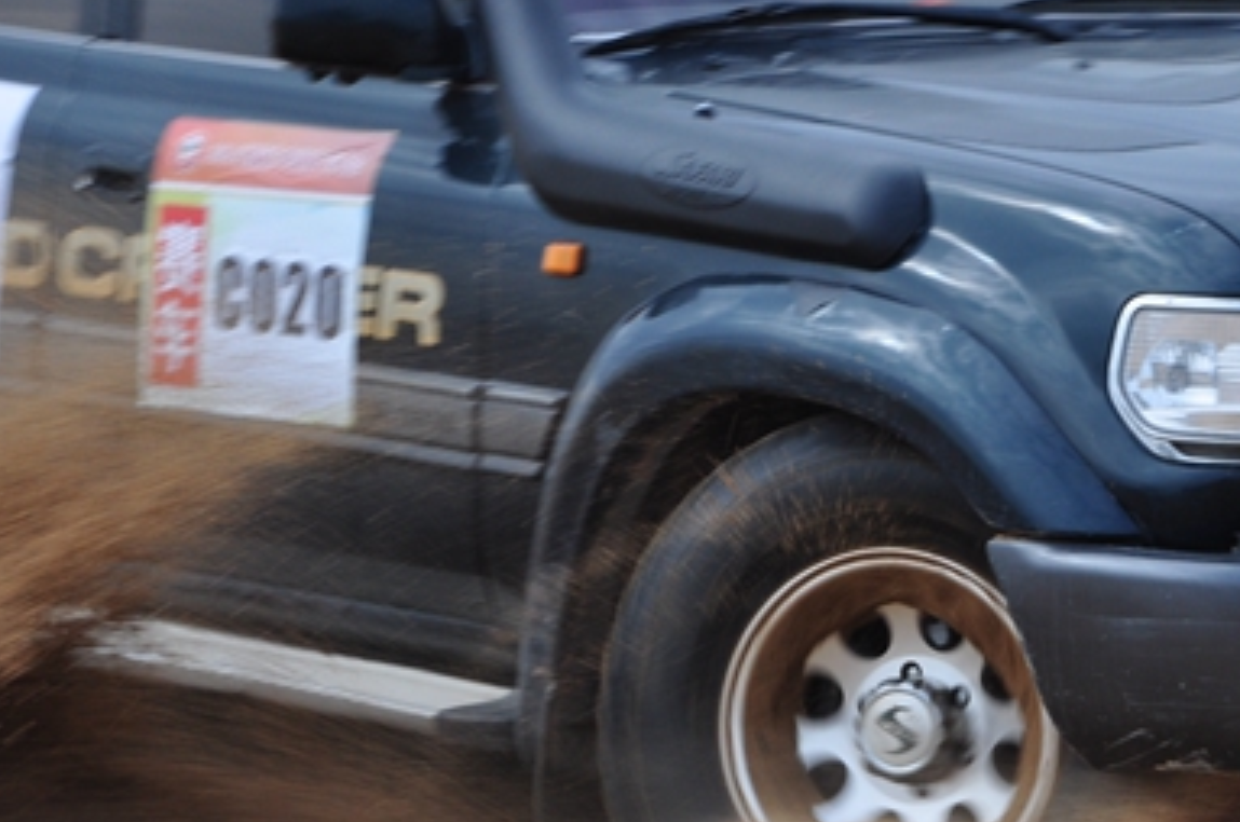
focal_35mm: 235
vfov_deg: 5.8
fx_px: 8082
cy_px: 393
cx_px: 583
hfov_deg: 8.8
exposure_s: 1/80
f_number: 18
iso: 250
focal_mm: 75
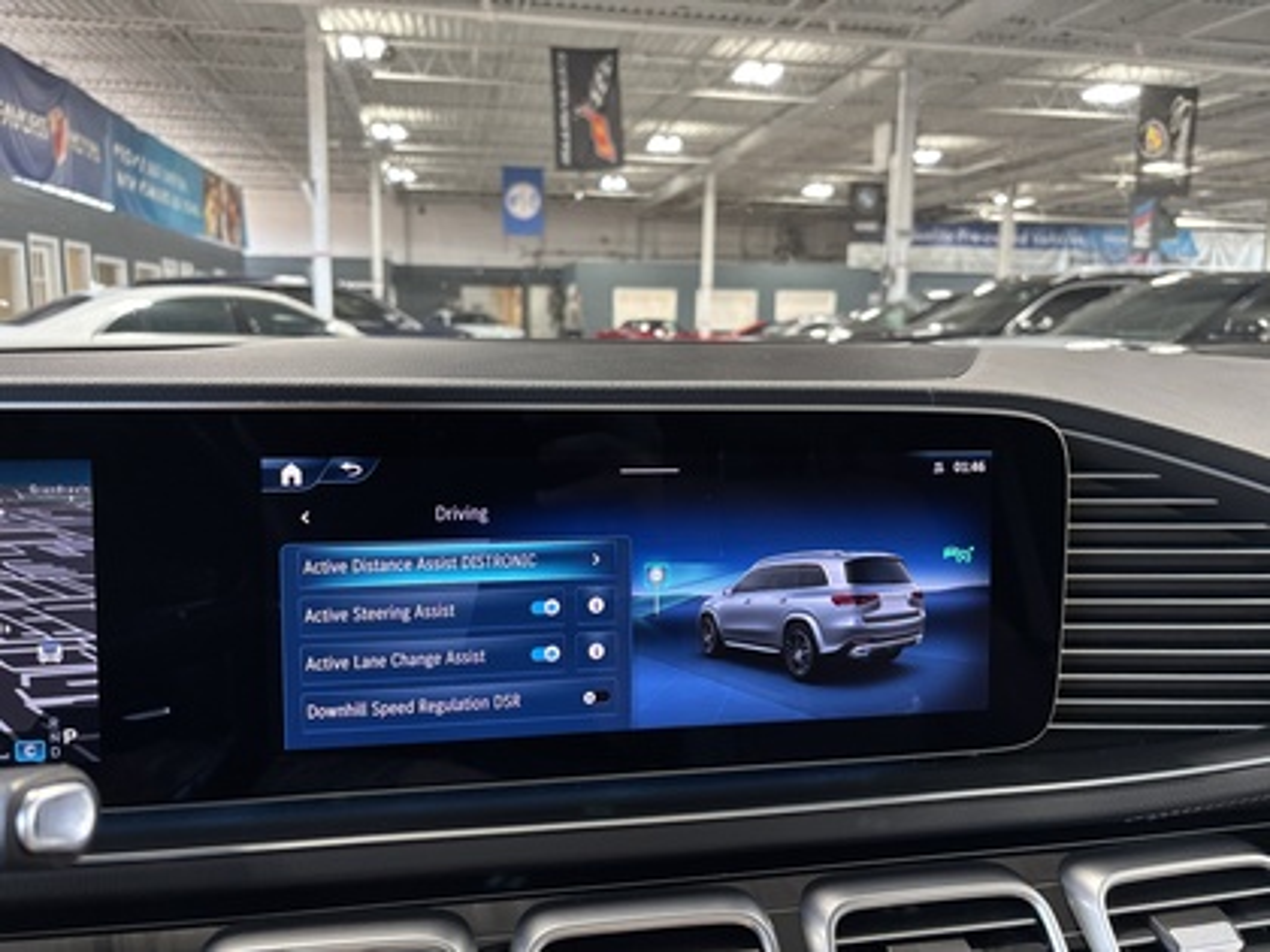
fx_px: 954
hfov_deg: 67.3
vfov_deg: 53.1
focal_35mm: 26
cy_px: 476
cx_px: 635
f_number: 1.6
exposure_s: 1/52
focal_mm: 5.96
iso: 250
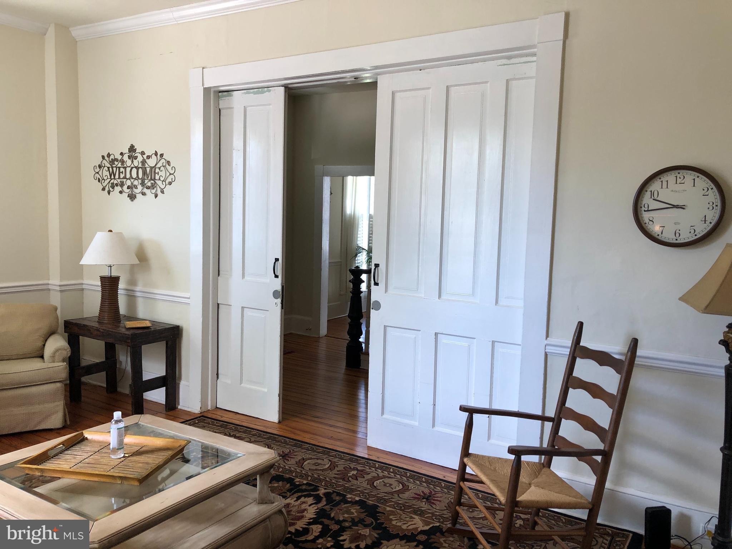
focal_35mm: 28
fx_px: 592
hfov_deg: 63.4
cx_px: 366
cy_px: 274
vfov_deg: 49.7
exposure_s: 1/40
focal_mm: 3.99
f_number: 1.8
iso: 25
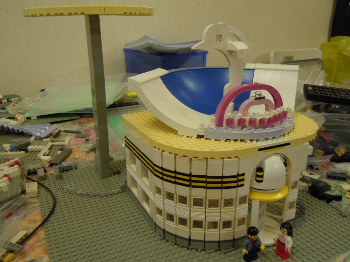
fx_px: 303
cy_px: 131
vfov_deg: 46.8
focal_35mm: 30
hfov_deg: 60.0
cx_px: 175
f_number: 3.5
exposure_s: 1/25
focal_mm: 5.4
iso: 400
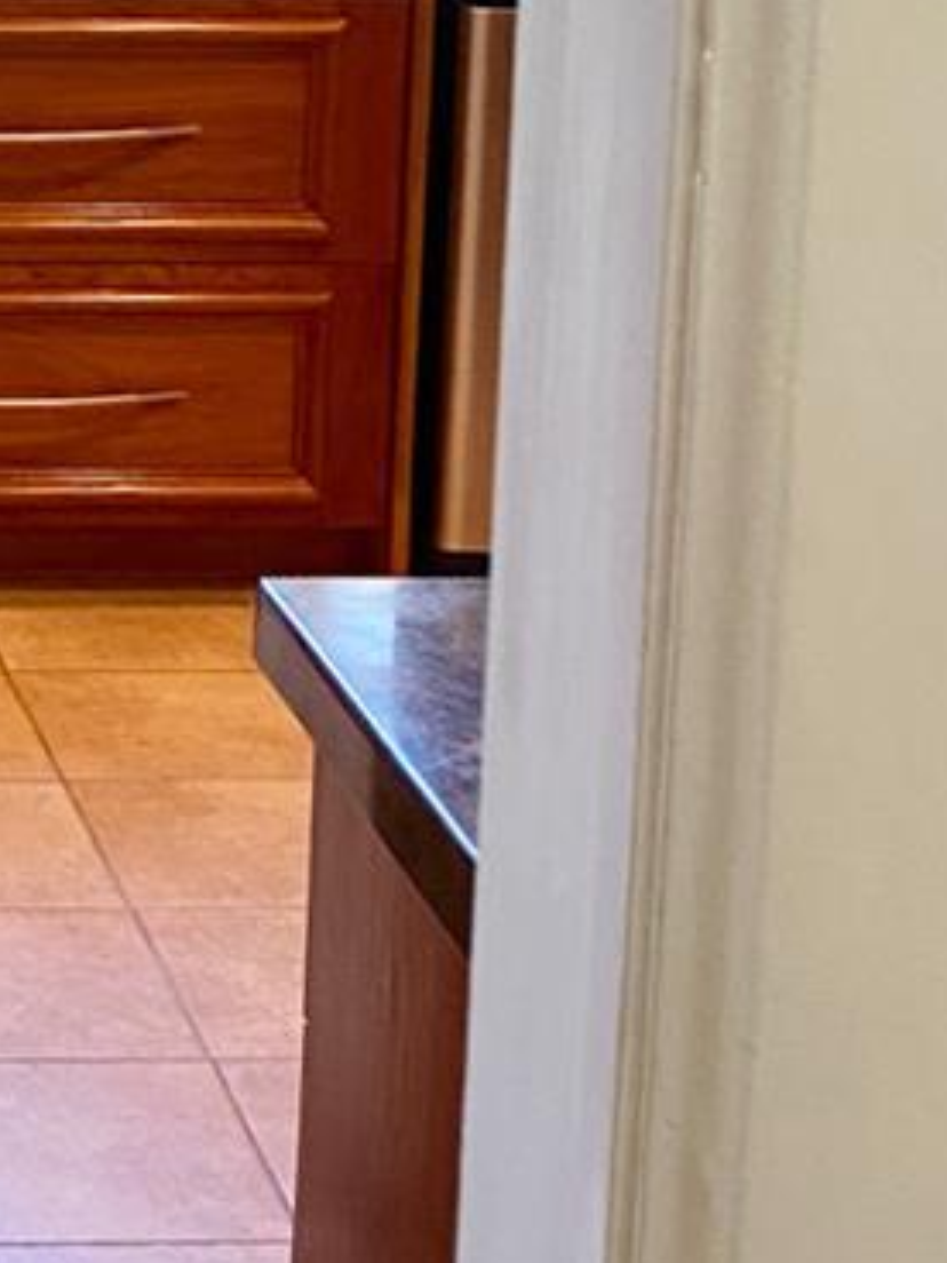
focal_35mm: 106
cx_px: -667
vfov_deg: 18.1
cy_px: 14
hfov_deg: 12.9
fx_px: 3866
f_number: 1.8
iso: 200
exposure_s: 1/60
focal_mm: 4.25
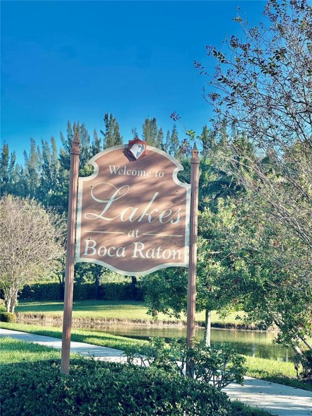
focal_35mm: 77
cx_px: 156
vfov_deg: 25.3
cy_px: 208
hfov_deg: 19.1
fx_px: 925
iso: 32
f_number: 2.8
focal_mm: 9
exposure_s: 1/145
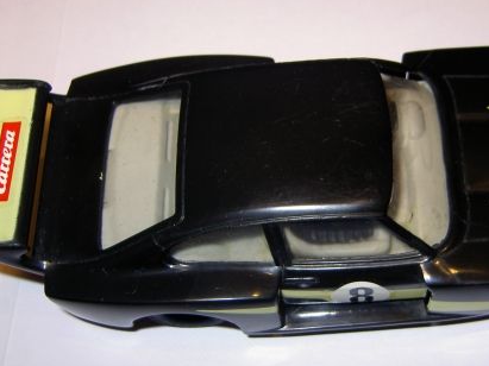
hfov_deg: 35.9
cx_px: 322
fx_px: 748
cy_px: 197
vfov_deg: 27.5
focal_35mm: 53
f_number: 2.8
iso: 50
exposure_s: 1/60
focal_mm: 5.6
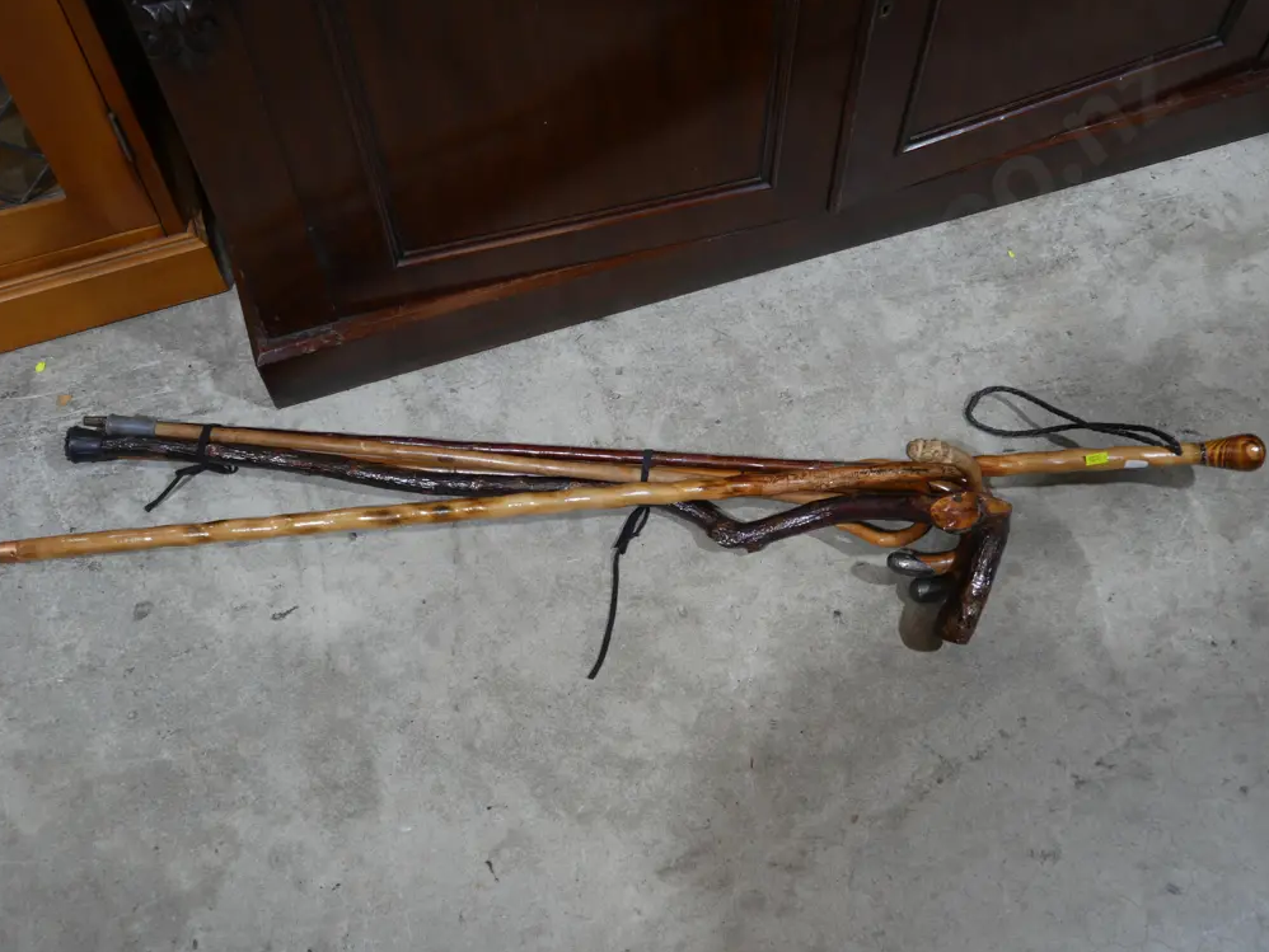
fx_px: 1430
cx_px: 646
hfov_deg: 47.9
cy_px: 467
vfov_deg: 36.8
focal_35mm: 39
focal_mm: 19
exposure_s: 1/60
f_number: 4.1
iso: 250
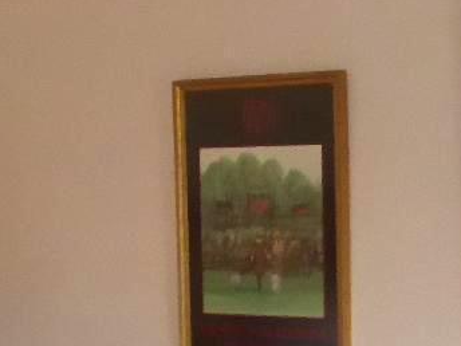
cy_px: 422
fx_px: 1904
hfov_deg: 13.4
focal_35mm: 143
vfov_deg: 10.2
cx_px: -119
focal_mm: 4.3
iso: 500
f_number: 3.3
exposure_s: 1/60
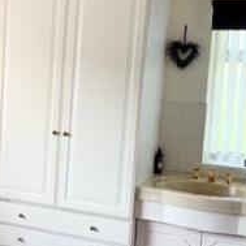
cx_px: -6
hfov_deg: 23.2
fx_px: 571
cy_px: 133
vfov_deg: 24.3
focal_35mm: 71
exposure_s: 1/122
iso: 40
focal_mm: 4.25
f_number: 1.8
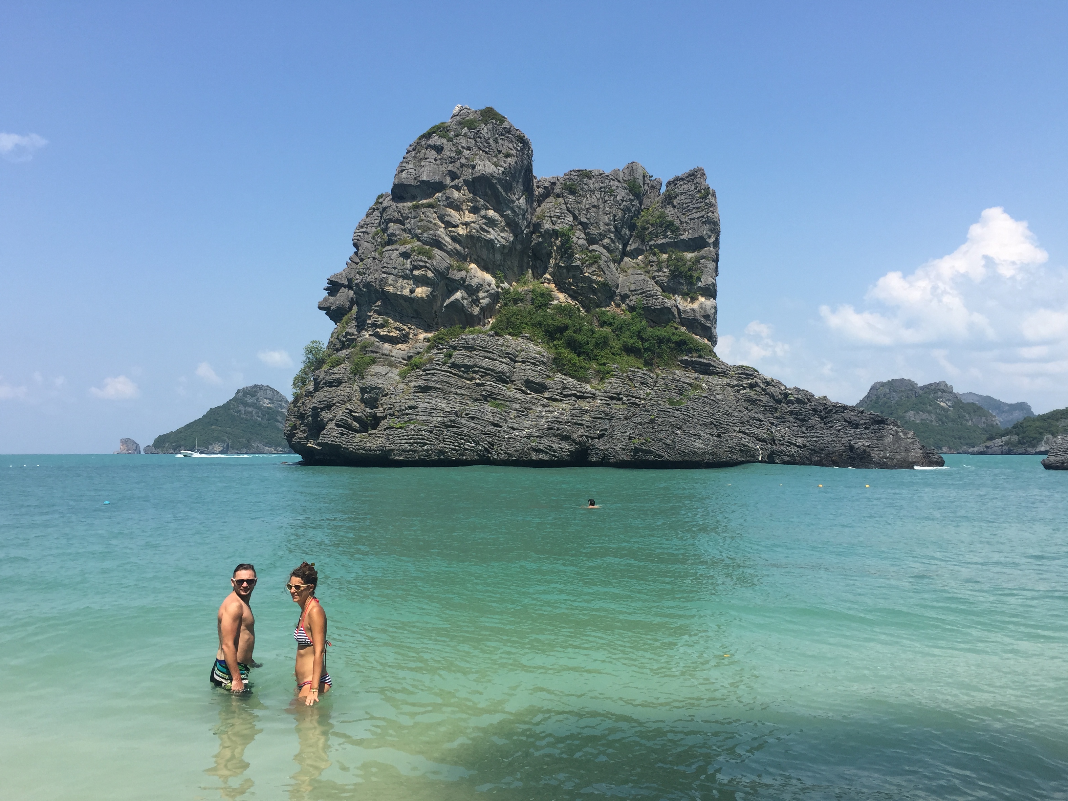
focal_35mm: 30
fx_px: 926
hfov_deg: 60.0
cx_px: 534
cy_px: 401
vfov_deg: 46.8
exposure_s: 1/2083
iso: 32
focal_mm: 4.15
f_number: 2.2
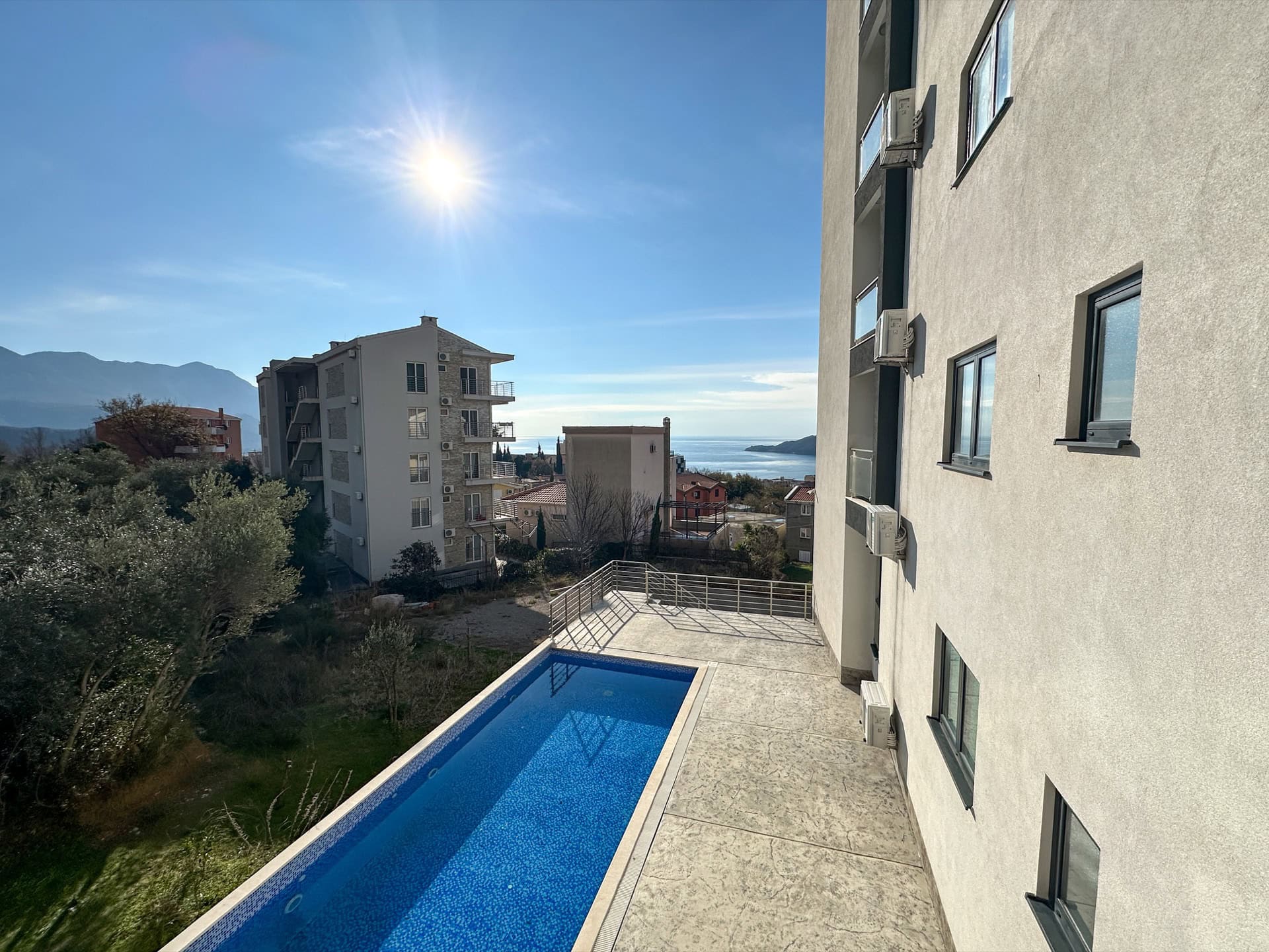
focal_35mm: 14
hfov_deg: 102.1
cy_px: 476
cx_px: 634
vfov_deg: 85.7
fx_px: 513
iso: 50
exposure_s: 1/6400
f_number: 2.2
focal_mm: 2.2
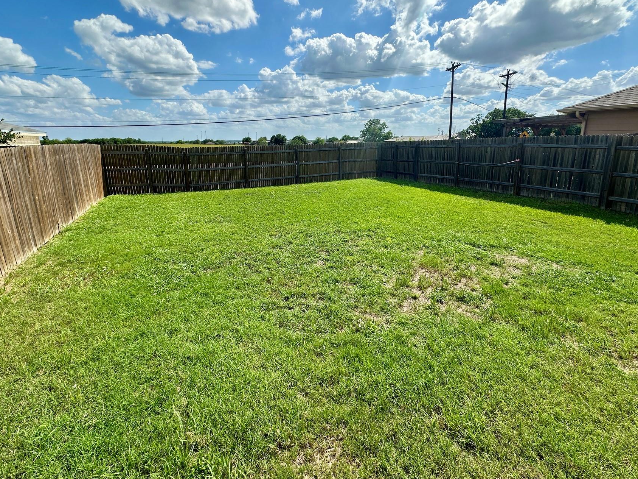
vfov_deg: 74.4
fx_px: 313
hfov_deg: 91.0
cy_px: 208
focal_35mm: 17
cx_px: 324
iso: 50
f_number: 2.2
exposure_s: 1/2451
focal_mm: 2.22
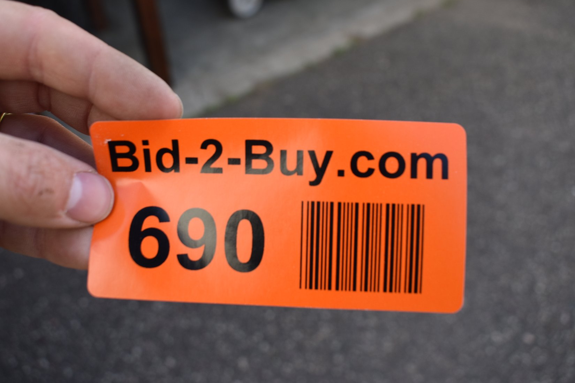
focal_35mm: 34
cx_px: 279
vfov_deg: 38.9
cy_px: 187
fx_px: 543
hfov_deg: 55.8
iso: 250
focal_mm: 22
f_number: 5.6
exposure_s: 1/250
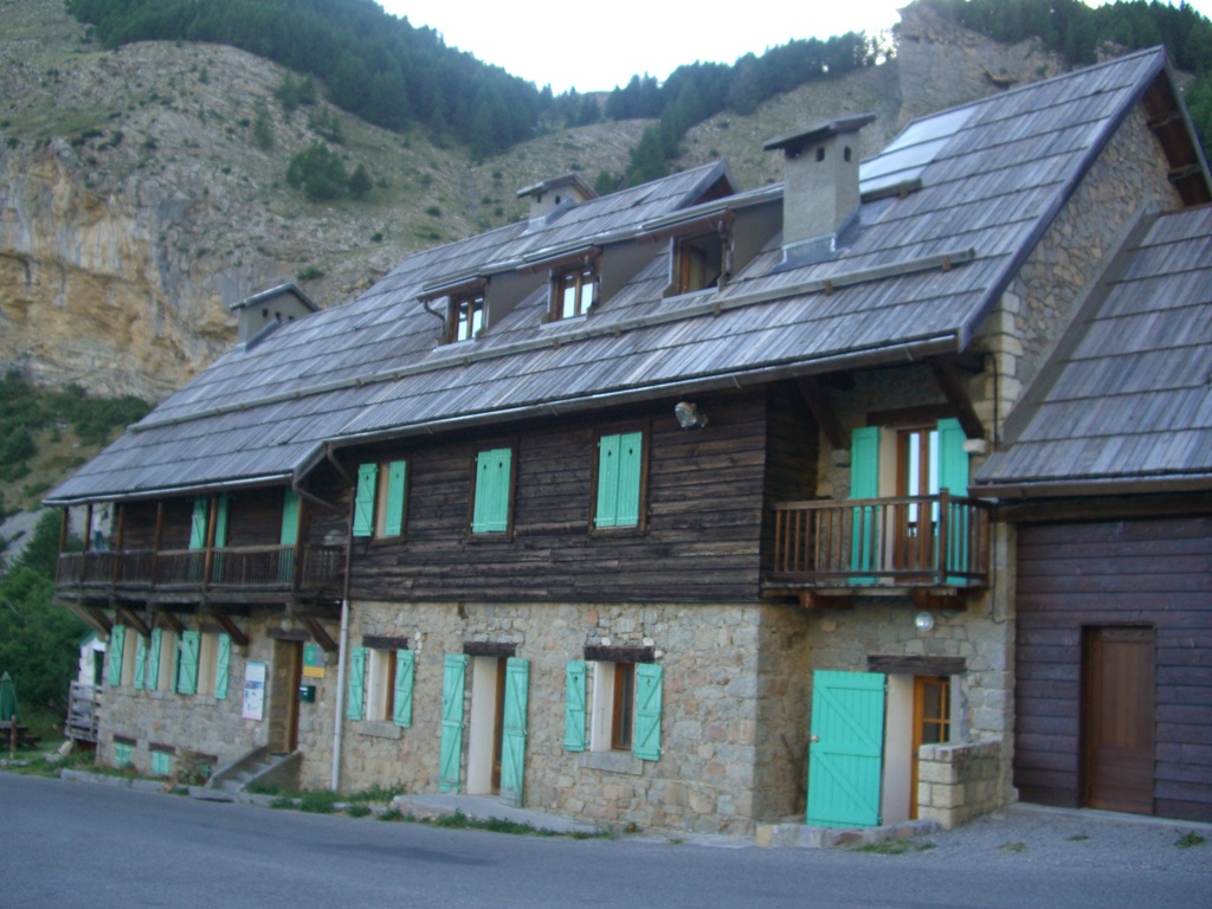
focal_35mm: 38
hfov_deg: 49.0
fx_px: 1330
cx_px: 606
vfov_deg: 37.7
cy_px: 454
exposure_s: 1/160
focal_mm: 7.9
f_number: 2.8
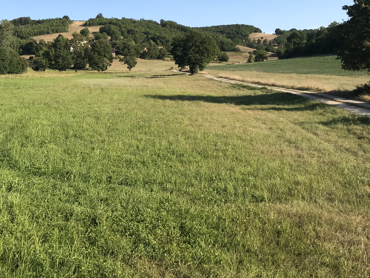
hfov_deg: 44.3
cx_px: 129
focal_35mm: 42
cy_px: 77
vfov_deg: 33.8
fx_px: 449
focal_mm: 3.99
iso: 20
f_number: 1.8
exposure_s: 1/1742
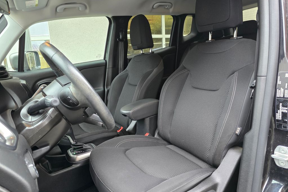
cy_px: 96
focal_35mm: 24
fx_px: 192
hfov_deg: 73.8
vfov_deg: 53.1
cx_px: 144
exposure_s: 1/100
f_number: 1.7
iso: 640
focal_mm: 6.3
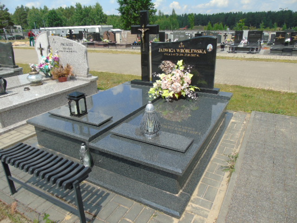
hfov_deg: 69.4
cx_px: 148
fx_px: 214
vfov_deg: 54.9
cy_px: 112
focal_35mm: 25
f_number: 3.4
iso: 80
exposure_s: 1/640
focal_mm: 4.4
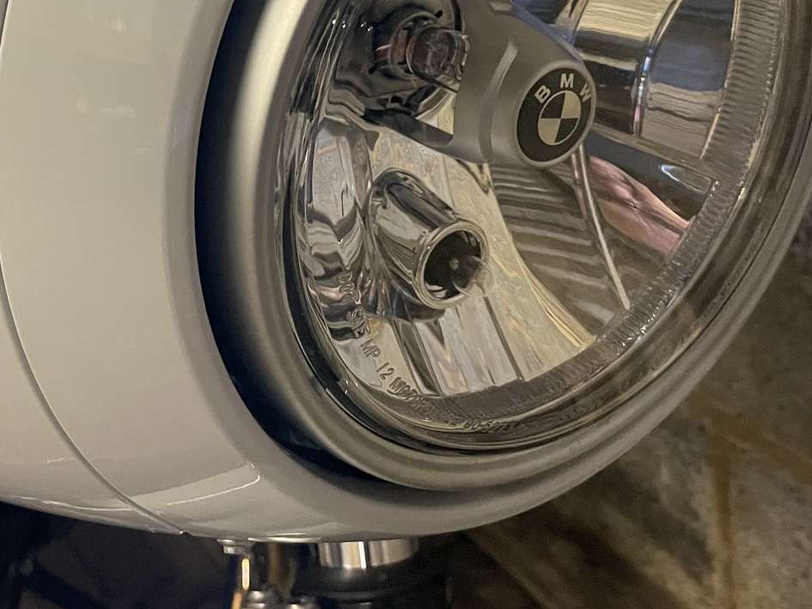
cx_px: 254
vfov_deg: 25.1
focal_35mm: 55
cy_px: -21
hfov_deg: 34.5
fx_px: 1290
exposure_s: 1/50
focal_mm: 4.2
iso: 400
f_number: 1.6
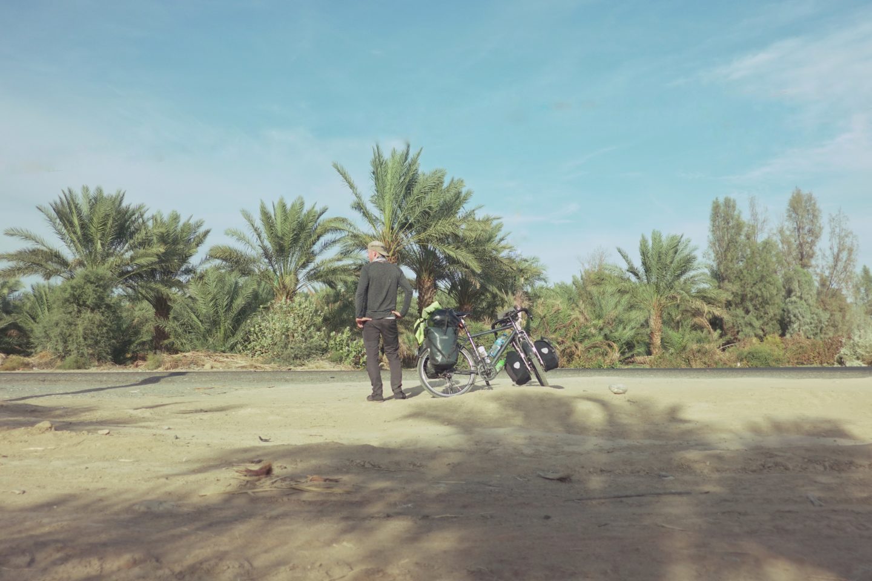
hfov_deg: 58.7
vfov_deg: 41.1
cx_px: 436
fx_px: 775
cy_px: 290
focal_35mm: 32
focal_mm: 11.81
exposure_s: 1/500
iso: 200
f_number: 5
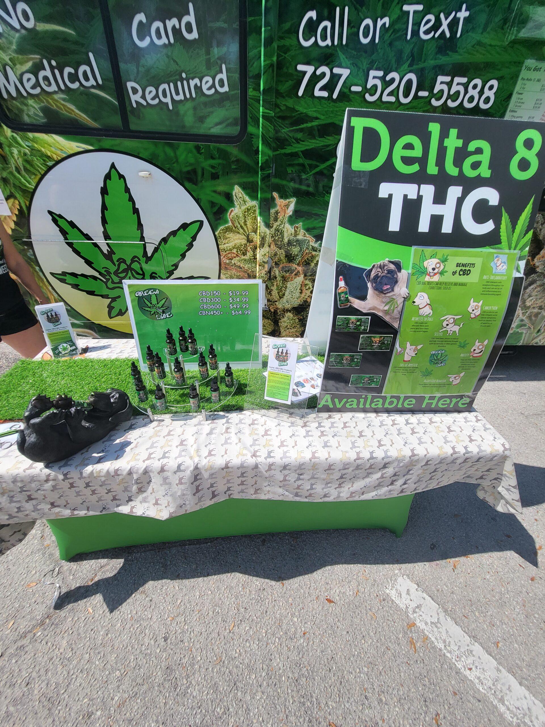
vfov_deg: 106.2
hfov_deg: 89.9
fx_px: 273
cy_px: 364
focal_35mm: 13
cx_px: 272
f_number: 2.2
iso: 32
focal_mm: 1.74
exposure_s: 1/1235
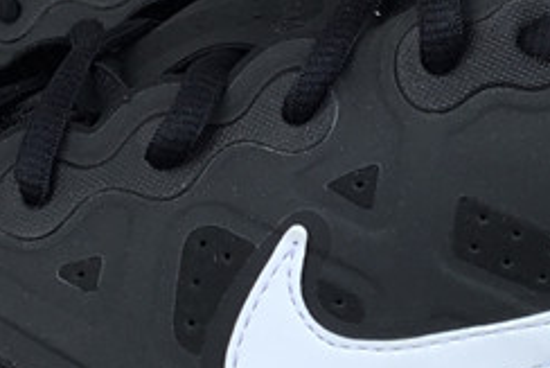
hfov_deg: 17.2
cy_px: 254
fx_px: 1819
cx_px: 327
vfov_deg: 11.5
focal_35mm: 119
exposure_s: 1/116
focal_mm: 3.3
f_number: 2.4
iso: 25
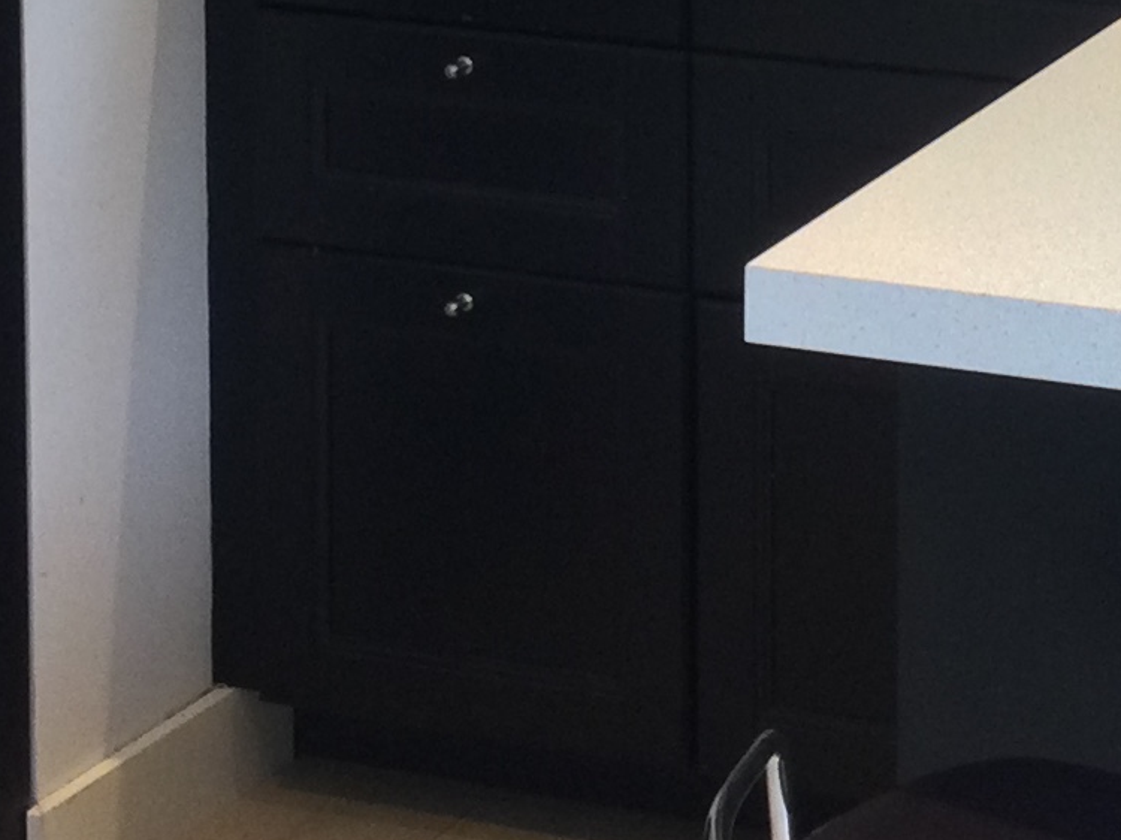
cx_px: 1012
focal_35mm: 135
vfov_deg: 10.6
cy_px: -432
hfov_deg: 14.5
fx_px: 4370
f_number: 2.4
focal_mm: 3.3
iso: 64
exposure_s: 1/33
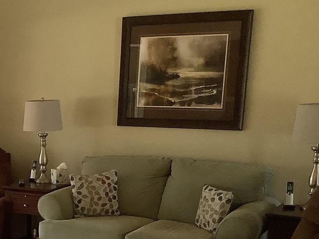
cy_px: 244
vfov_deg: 20.3
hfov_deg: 26.0
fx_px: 645
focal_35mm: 70
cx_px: -19
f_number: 2.4
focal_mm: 3.3
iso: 125
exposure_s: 1/60
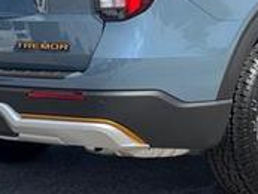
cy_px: 24
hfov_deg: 14.0
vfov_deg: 10.6
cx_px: 195
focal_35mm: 140
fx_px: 1044
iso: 64
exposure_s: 1/3096
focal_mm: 6.76
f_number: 1.78
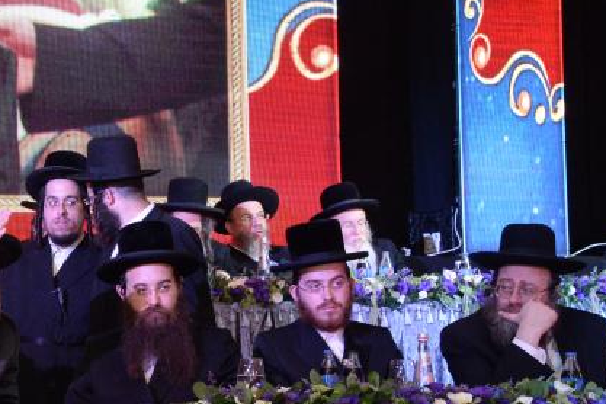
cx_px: -49
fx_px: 1902
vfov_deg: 12.1
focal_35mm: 113
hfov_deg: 17.5
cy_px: 227
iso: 4000
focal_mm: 46
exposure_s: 1/80
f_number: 5.6
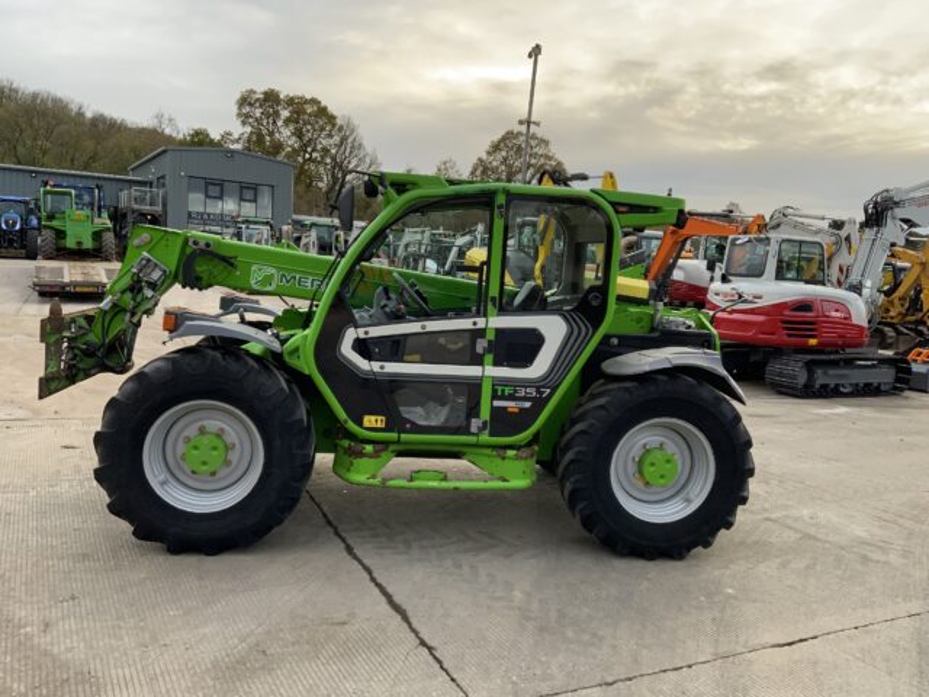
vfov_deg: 48.2
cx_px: 464
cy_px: 348
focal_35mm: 29
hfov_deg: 61.7
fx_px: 778
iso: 16
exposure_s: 1/383
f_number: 1.8
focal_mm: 3
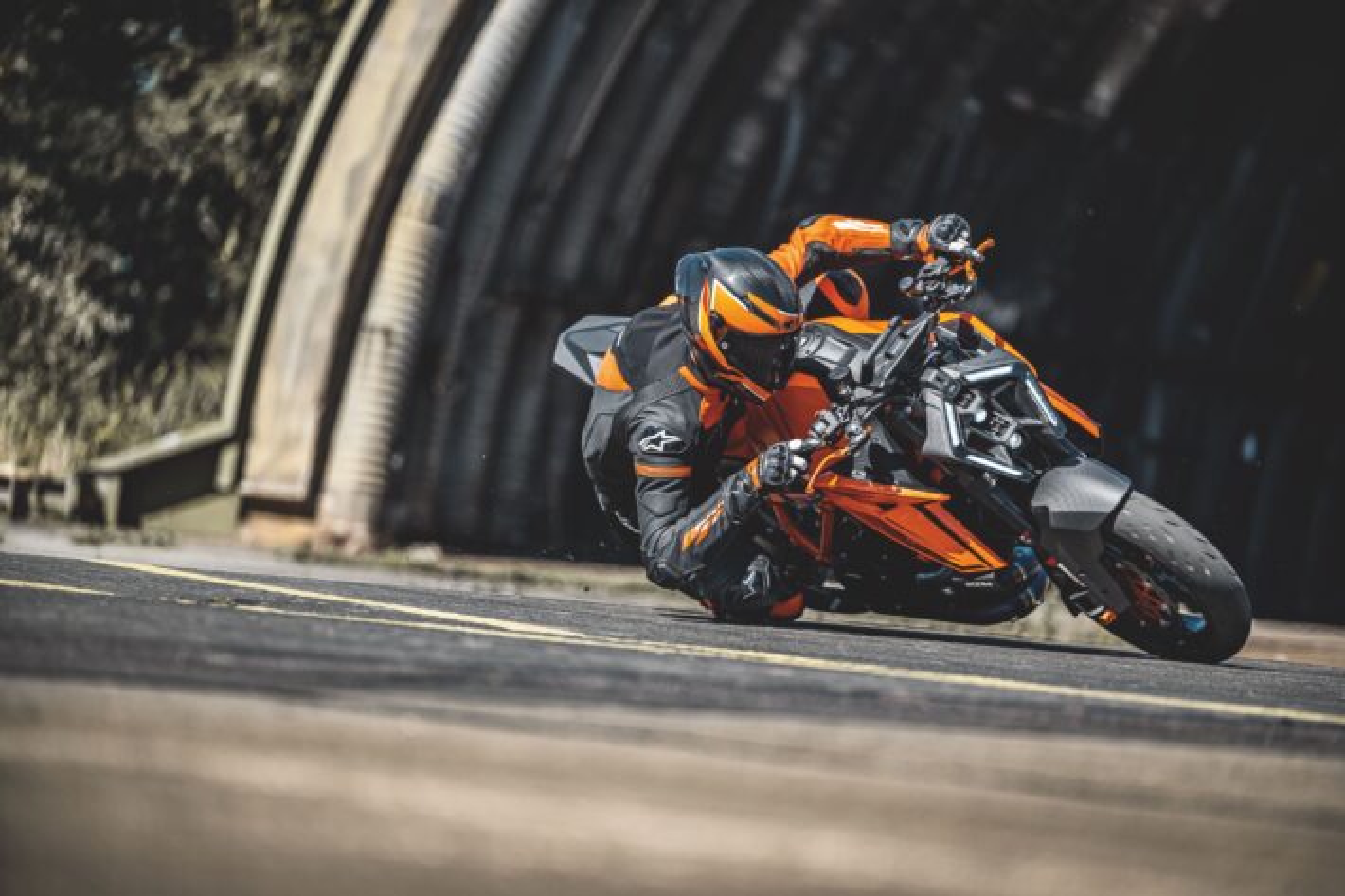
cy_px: 448
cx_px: 672
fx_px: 7470
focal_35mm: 200
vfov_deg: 6.9
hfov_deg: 10.3
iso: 125
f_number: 3.2
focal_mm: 200
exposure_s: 1/1250
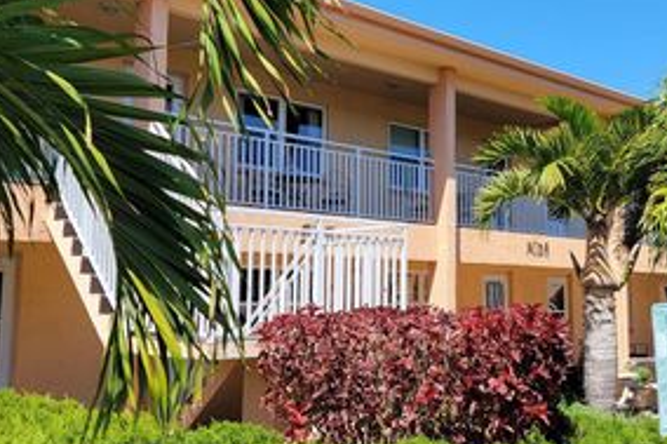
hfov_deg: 44.4
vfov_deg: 30.5
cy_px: 199
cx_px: 383
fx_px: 815
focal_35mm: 44
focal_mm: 6.7
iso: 16
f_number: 1.8
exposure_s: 1/609
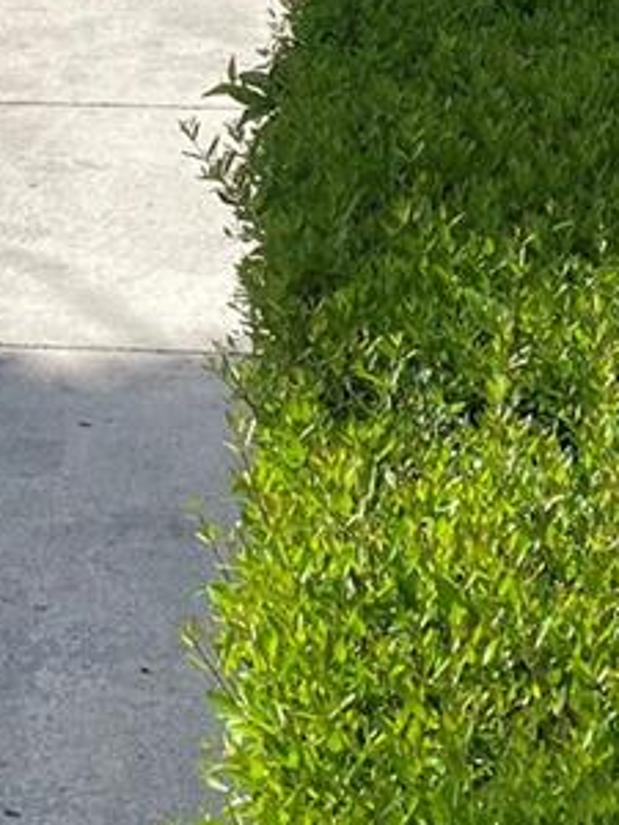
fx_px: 2480
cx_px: -256
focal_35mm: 104
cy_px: -718
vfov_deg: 15.7
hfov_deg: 13.5
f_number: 1.8
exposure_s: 1/1898
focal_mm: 4.25
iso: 32
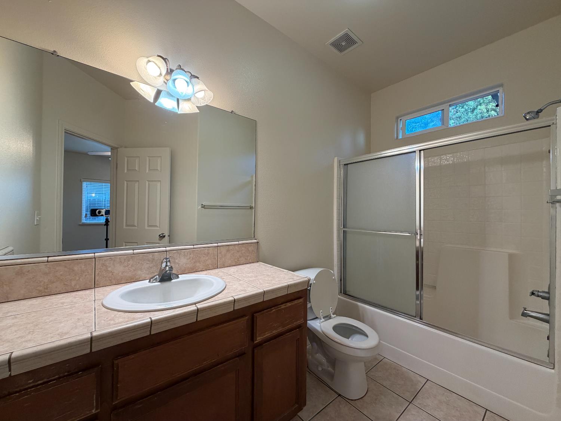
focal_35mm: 14
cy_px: 210
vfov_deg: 85.7
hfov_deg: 102.1
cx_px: 280
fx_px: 227
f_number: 2.2
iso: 250
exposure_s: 1/120
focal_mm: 2.22
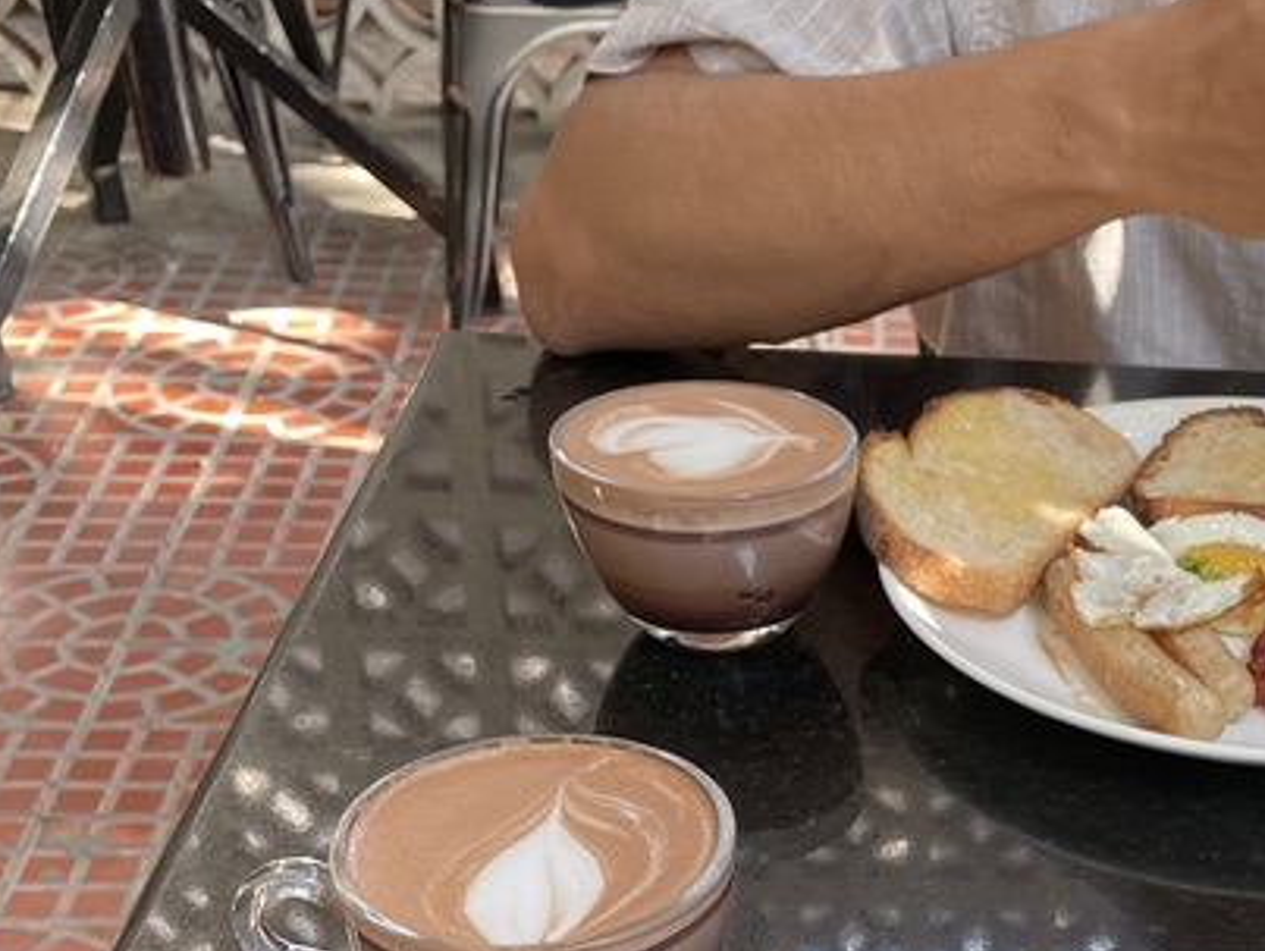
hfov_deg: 27.9
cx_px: 1221
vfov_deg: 21.2
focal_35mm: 66
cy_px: 1036
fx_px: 2414
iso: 100
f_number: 1.6
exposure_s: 1/100
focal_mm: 4.2
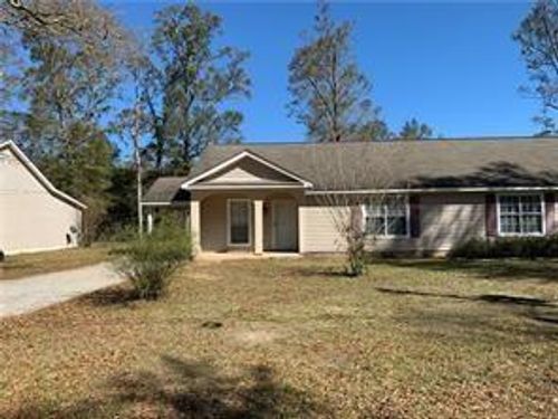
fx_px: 419
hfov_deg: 67.3
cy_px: 210
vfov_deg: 53.1
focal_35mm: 26
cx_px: 279
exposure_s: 1/1779
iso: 25
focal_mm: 4.25
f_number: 1.8
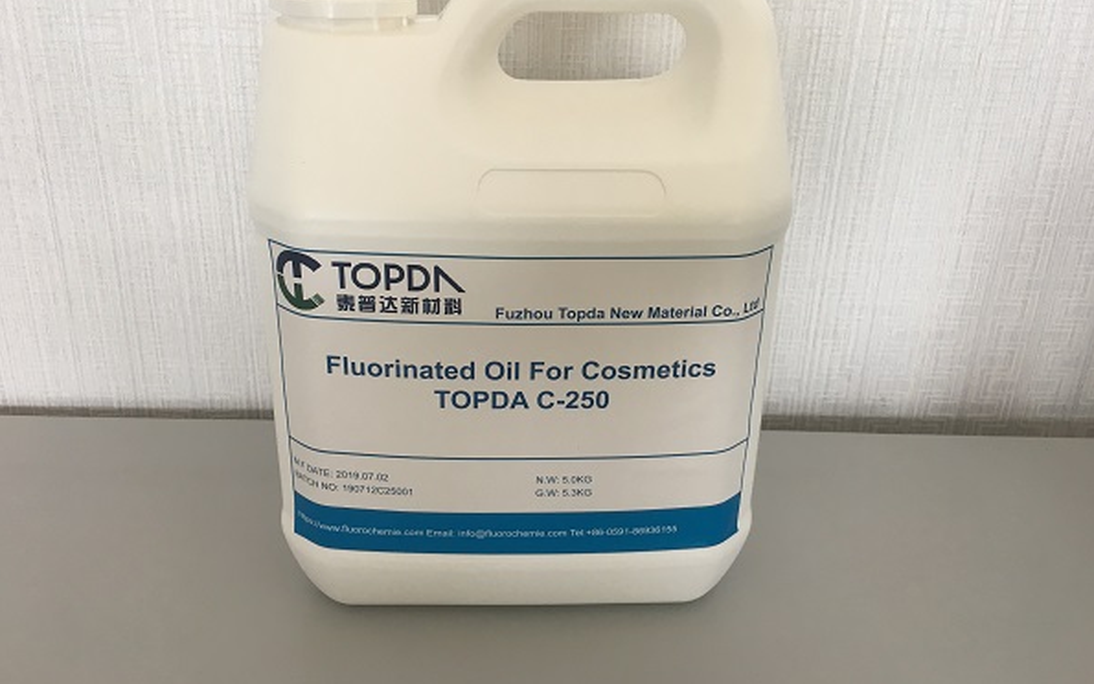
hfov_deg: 61.2
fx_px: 924
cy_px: 291
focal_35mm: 31
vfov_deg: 40.5
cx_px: 548
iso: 25
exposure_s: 1/33
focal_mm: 4.15
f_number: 2.2
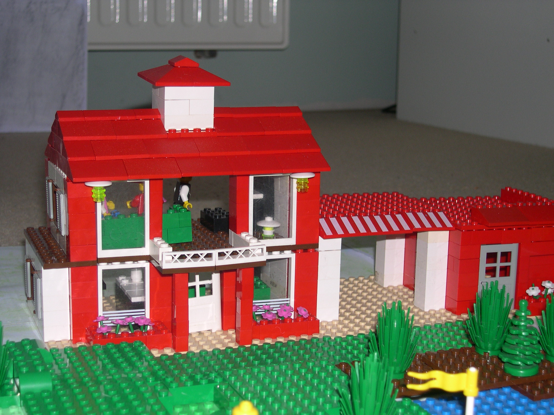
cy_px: 208
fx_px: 992
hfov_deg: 31.2
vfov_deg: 23.7
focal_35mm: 62
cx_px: 277
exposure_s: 1/60
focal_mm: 13.2
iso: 100
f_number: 3.5
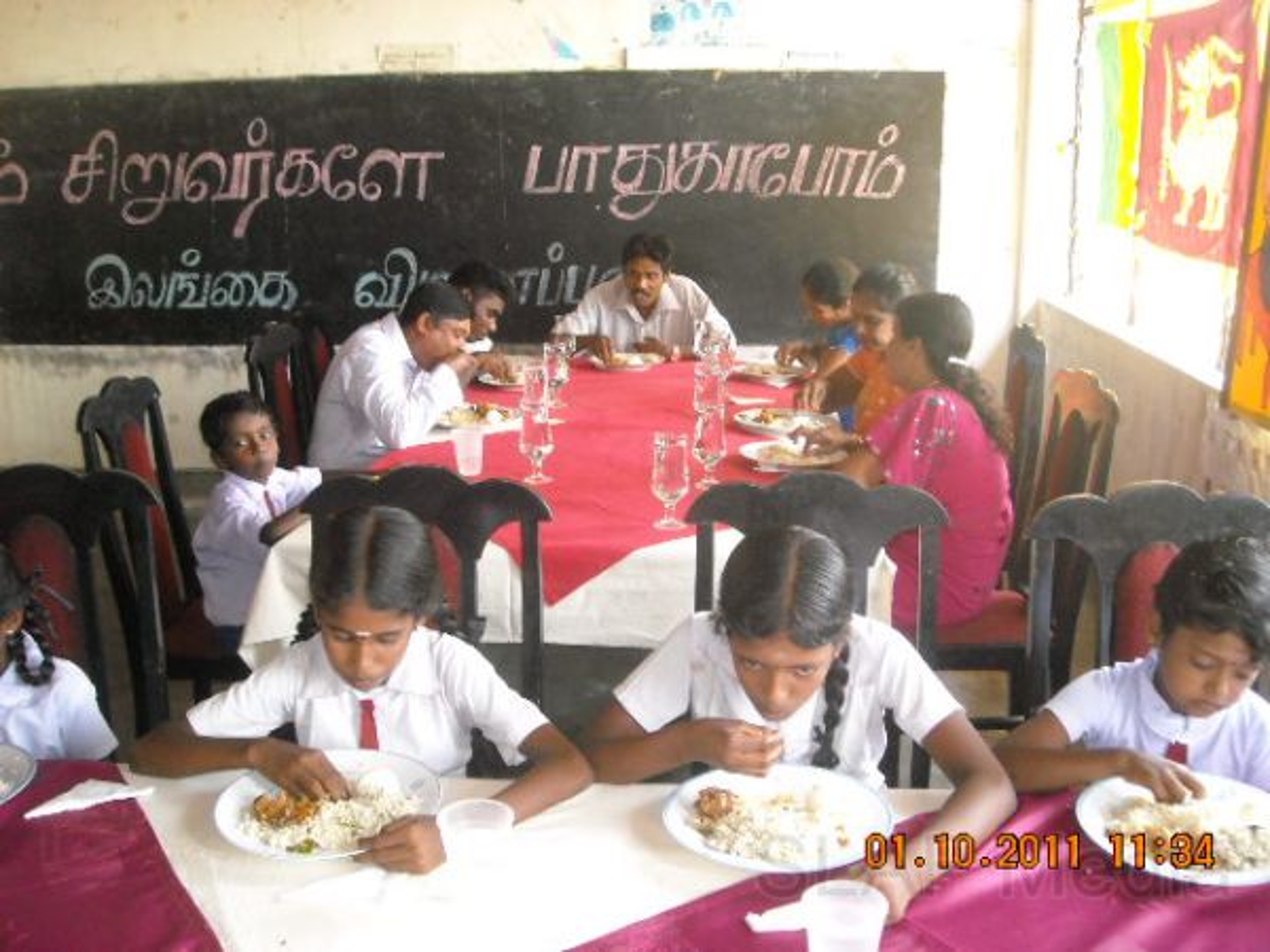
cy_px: 476
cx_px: 635
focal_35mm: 35
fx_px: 1284
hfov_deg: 52.6
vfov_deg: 40.7
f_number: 2.8
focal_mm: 5.7
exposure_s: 1/60
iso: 400
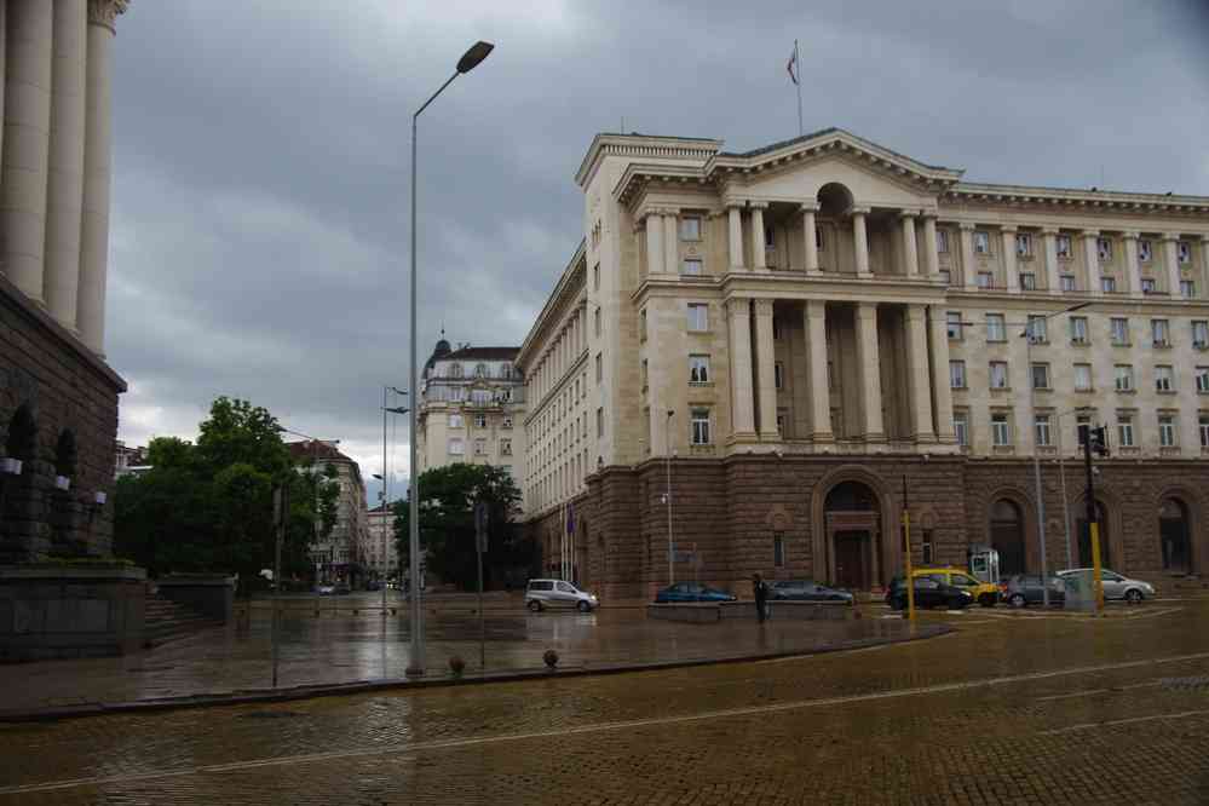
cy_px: 403
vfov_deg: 38.2
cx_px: 604
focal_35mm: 35
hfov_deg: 54.9
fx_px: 1164
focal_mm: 23.1
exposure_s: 1/50
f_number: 5.6
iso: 200
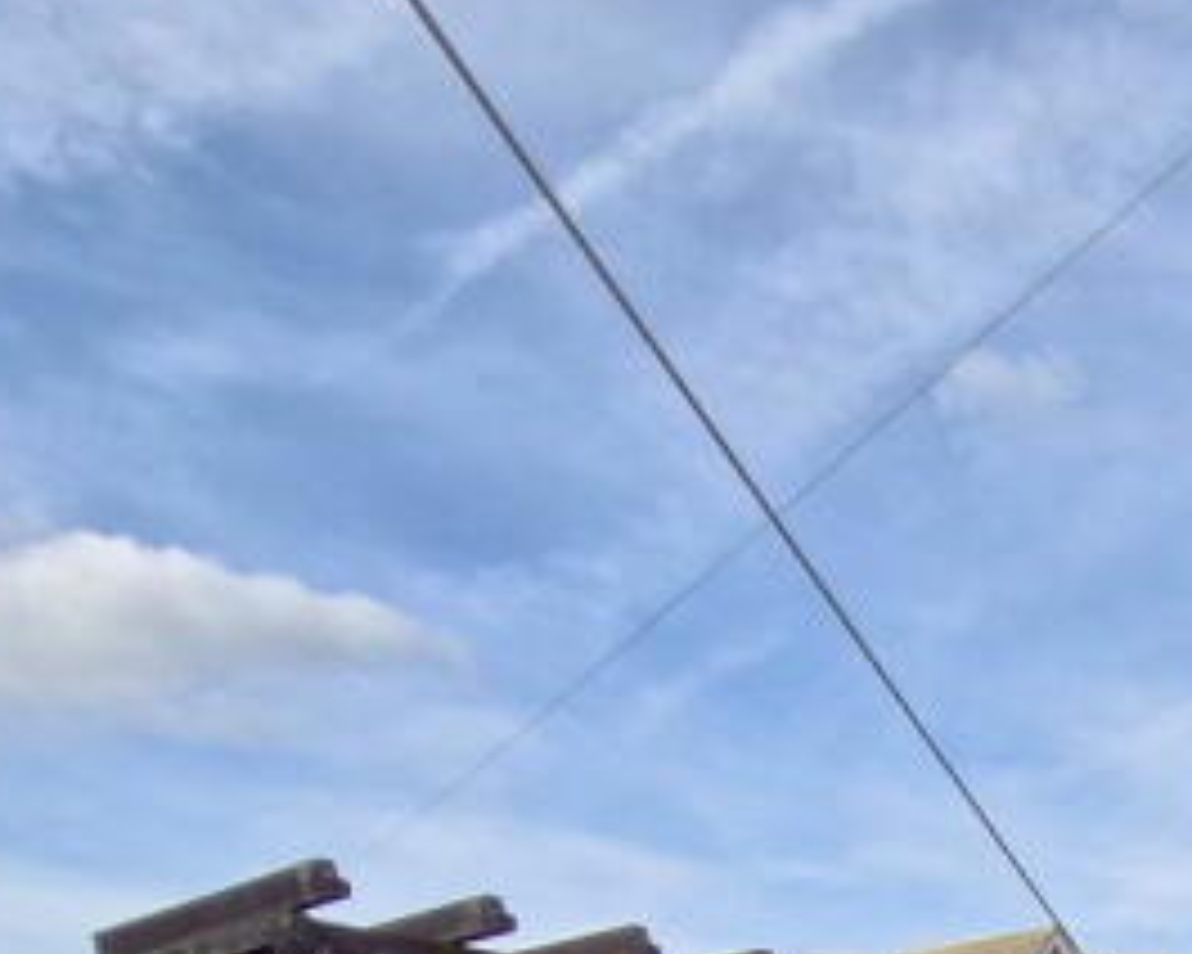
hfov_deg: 33.3
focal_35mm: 49
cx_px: 1304
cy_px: 1670
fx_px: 1729
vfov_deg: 21.5
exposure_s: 1/648
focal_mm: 1.74
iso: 50
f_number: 2.2
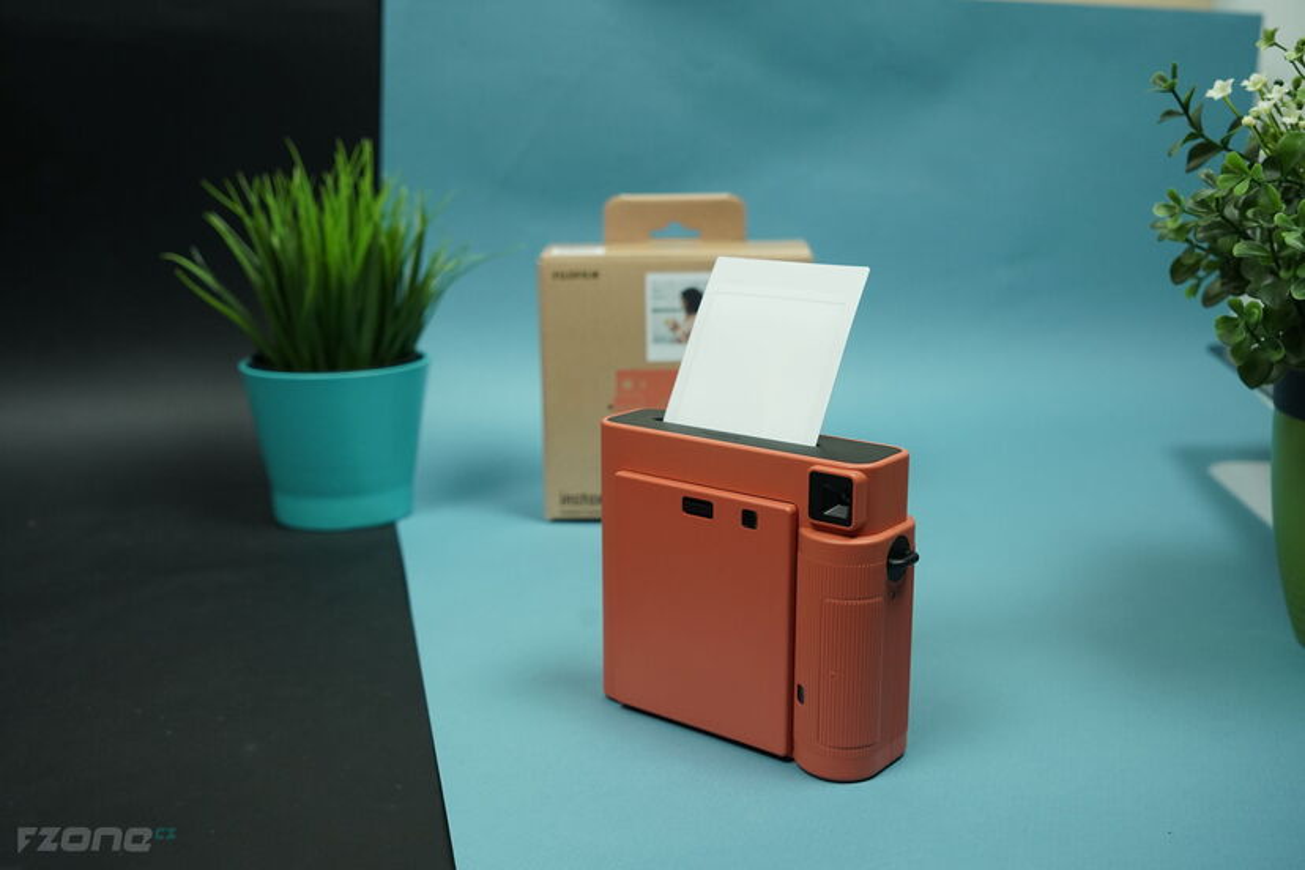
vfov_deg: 35.1
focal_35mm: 38
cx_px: 652
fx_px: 1377
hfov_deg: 50.7
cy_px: 435
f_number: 5.6
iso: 2000
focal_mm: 38
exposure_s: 1/250
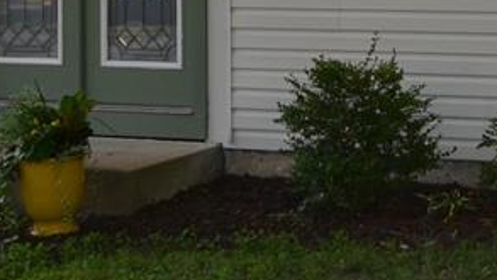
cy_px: -193
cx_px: 629
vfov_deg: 8.4
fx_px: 1845
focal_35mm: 140
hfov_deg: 14.7
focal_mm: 24
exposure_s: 1/125
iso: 180
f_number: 4
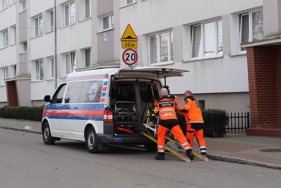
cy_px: 95
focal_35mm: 76
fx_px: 593
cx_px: 139
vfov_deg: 17.9
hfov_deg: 26.7
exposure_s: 1/200
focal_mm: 50
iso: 100
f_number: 5
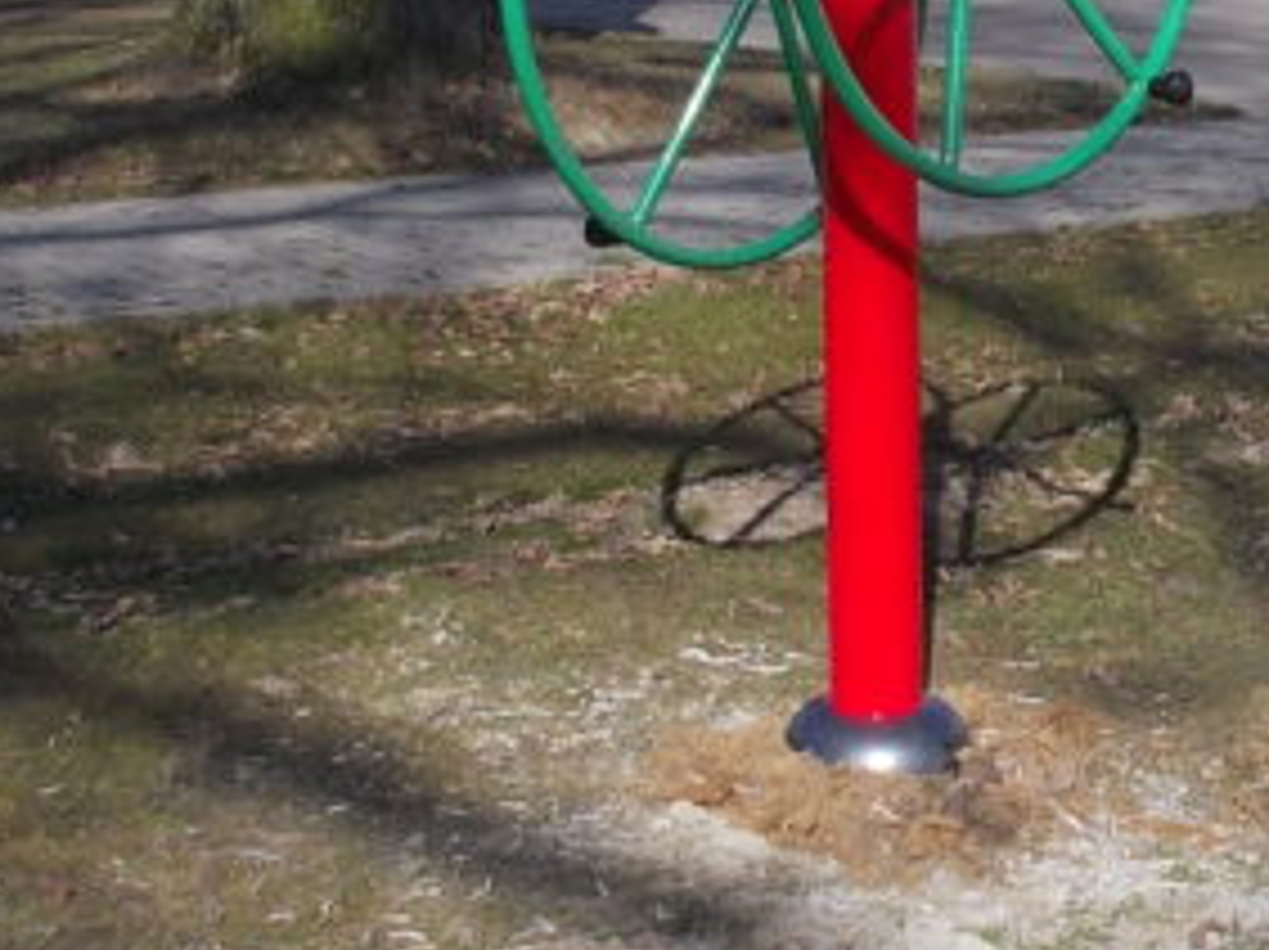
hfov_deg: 24.5
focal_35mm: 79
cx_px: 909
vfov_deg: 18.5
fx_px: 2894
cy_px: 212
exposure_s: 1/800
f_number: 3.3
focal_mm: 4.1
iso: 80
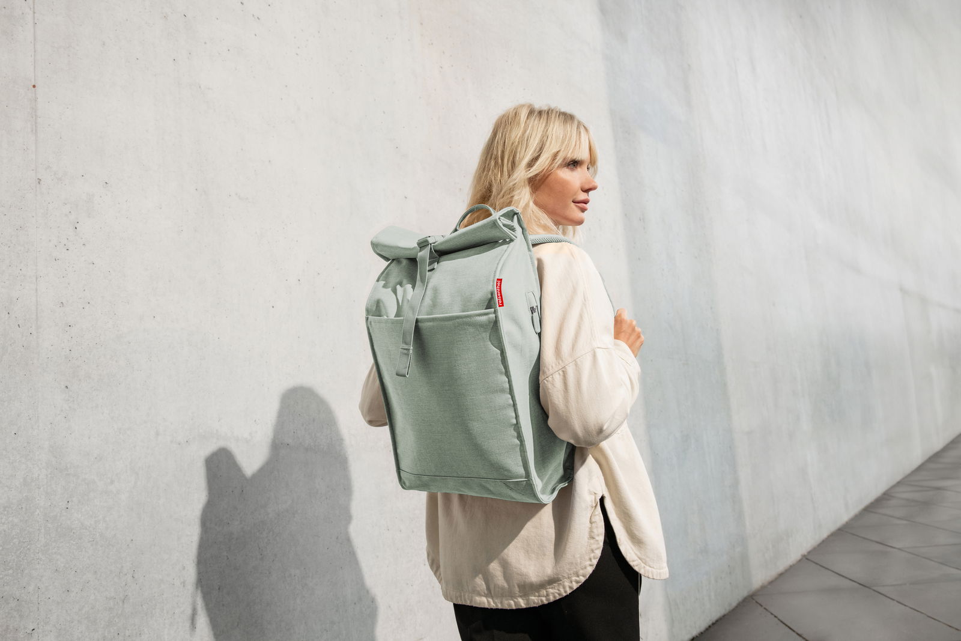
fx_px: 854
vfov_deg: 41.1
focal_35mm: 32
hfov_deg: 58.7
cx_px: 480
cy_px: 320
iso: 800
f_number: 7.1
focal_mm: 32
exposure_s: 1/200
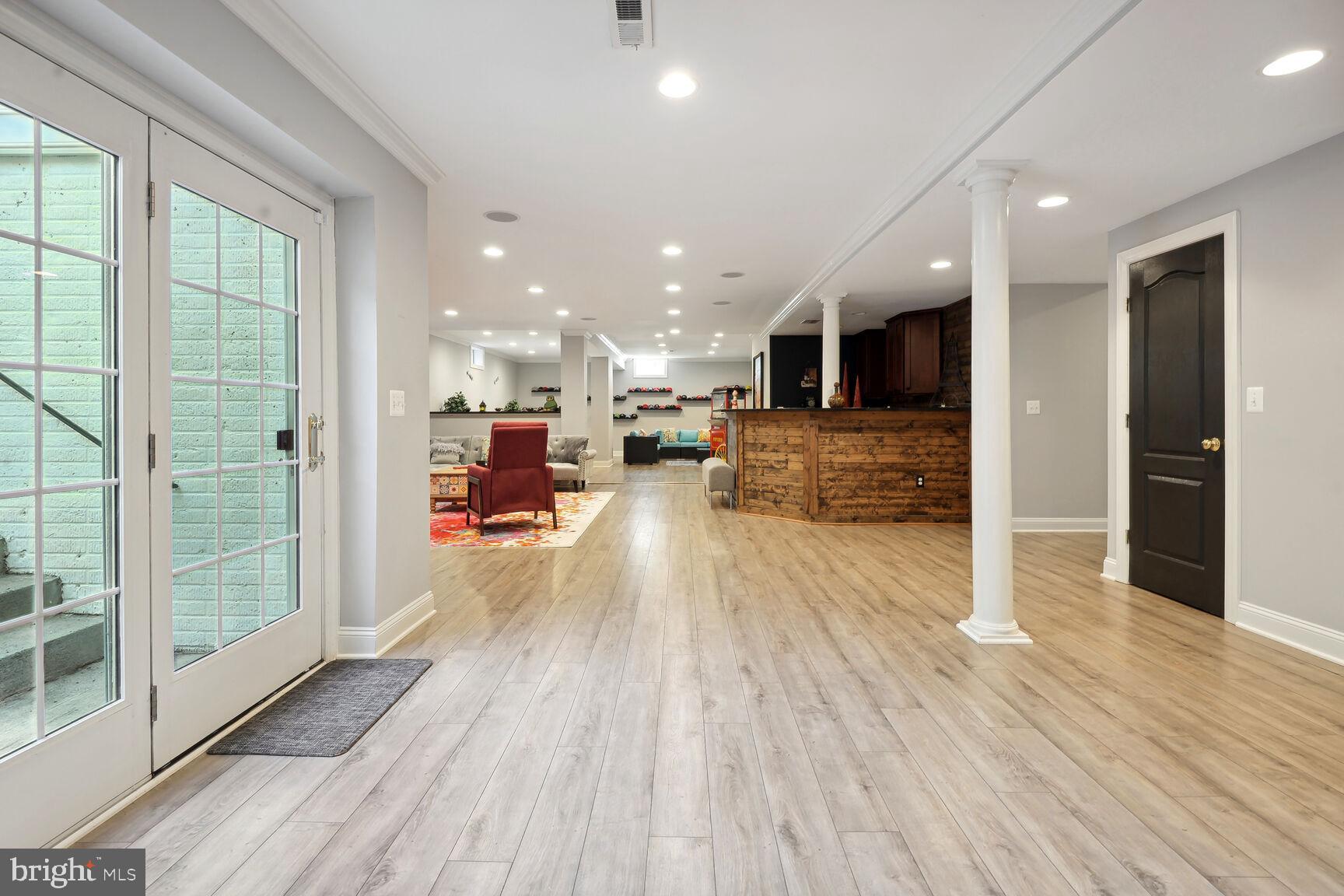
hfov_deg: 96.7
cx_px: 672
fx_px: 597
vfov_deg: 73.7
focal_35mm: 16
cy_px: 448
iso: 200
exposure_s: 1/2.5
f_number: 8
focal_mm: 16
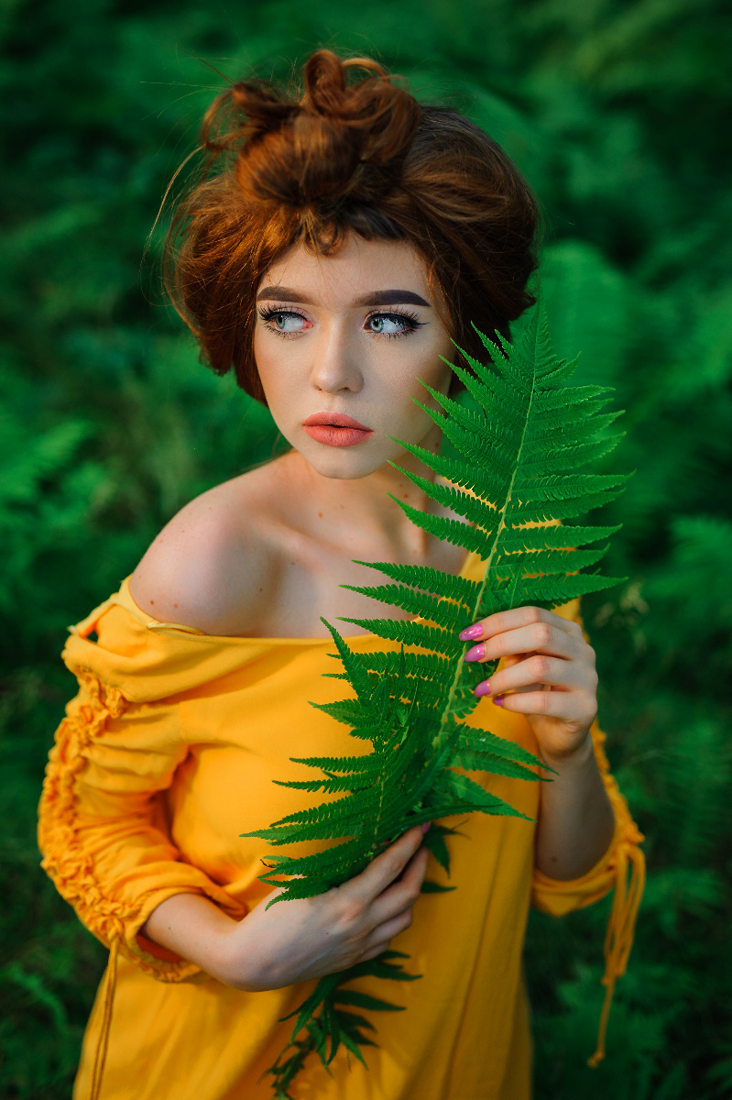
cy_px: 550
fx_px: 1526
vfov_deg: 39.6
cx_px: 366
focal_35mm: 50
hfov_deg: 27.0
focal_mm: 50
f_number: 2
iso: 200
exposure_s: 1/250
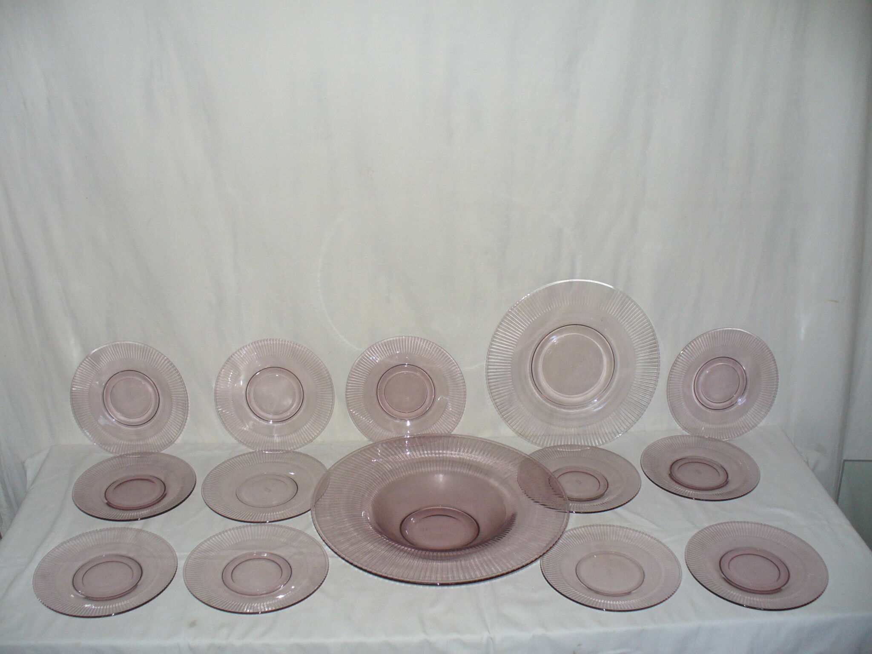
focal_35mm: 37
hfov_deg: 50.1
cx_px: 436
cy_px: 327
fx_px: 932
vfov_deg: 38.7
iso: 160
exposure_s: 1/30
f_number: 2.8
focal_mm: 6.1
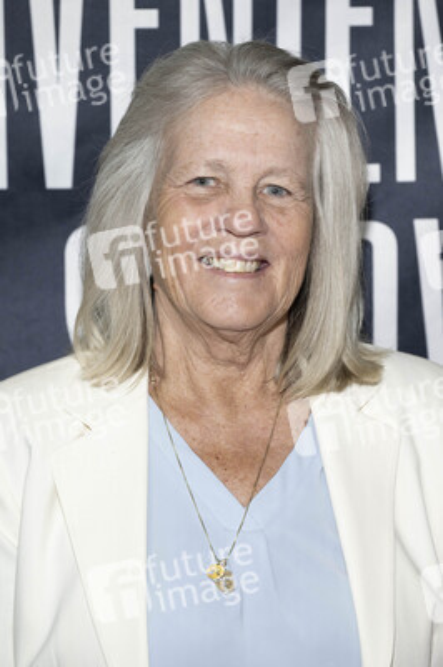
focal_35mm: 120
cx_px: 222
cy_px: 334
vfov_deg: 17.1
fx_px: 2219
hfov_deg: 11.4
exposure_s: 1/200
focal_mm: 120
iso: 800
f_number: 5.6
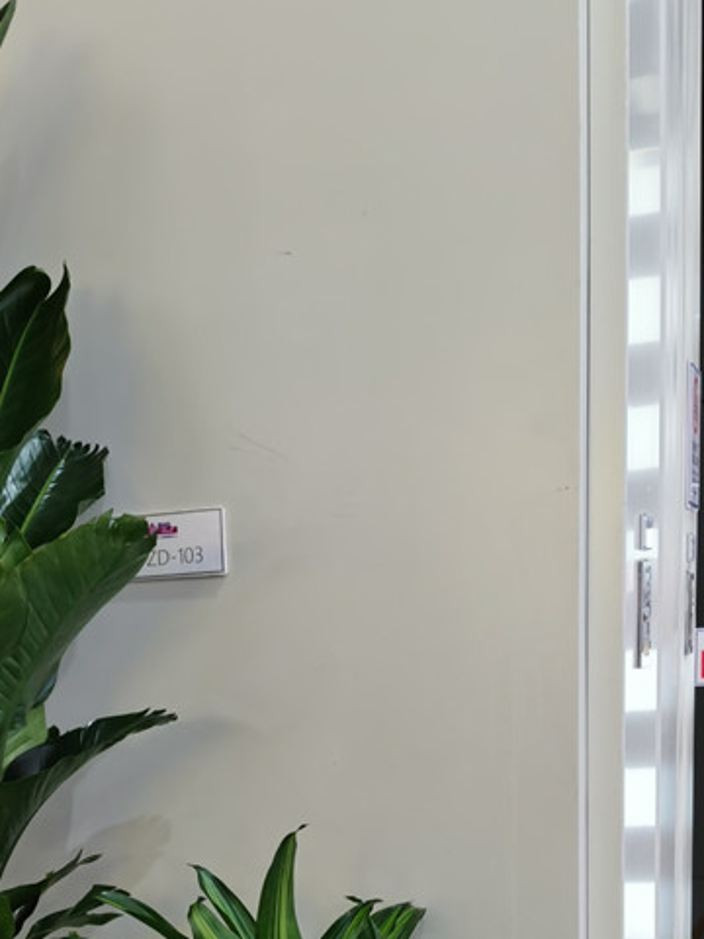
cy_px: 916
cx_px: 49
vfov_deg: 30.2
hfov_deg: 23.7
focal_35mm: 60
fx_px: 1627
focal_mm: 5.56
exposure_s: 1/100
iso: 80
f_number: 1.6
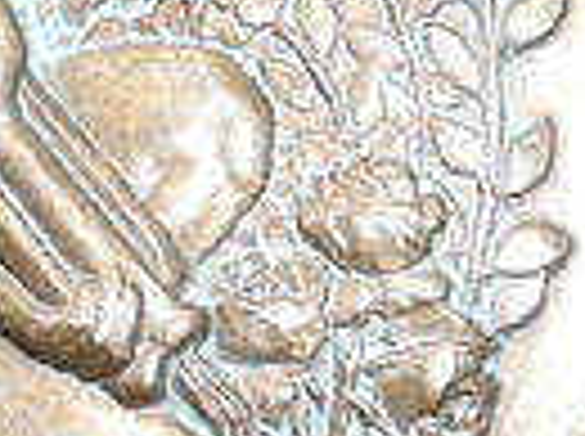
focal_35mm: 133
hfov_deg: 14.3
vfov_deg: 11.1
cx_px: -148
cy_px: 99
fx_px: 2244
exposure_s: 1/30
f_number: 3.4
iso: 100
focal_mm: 4.9
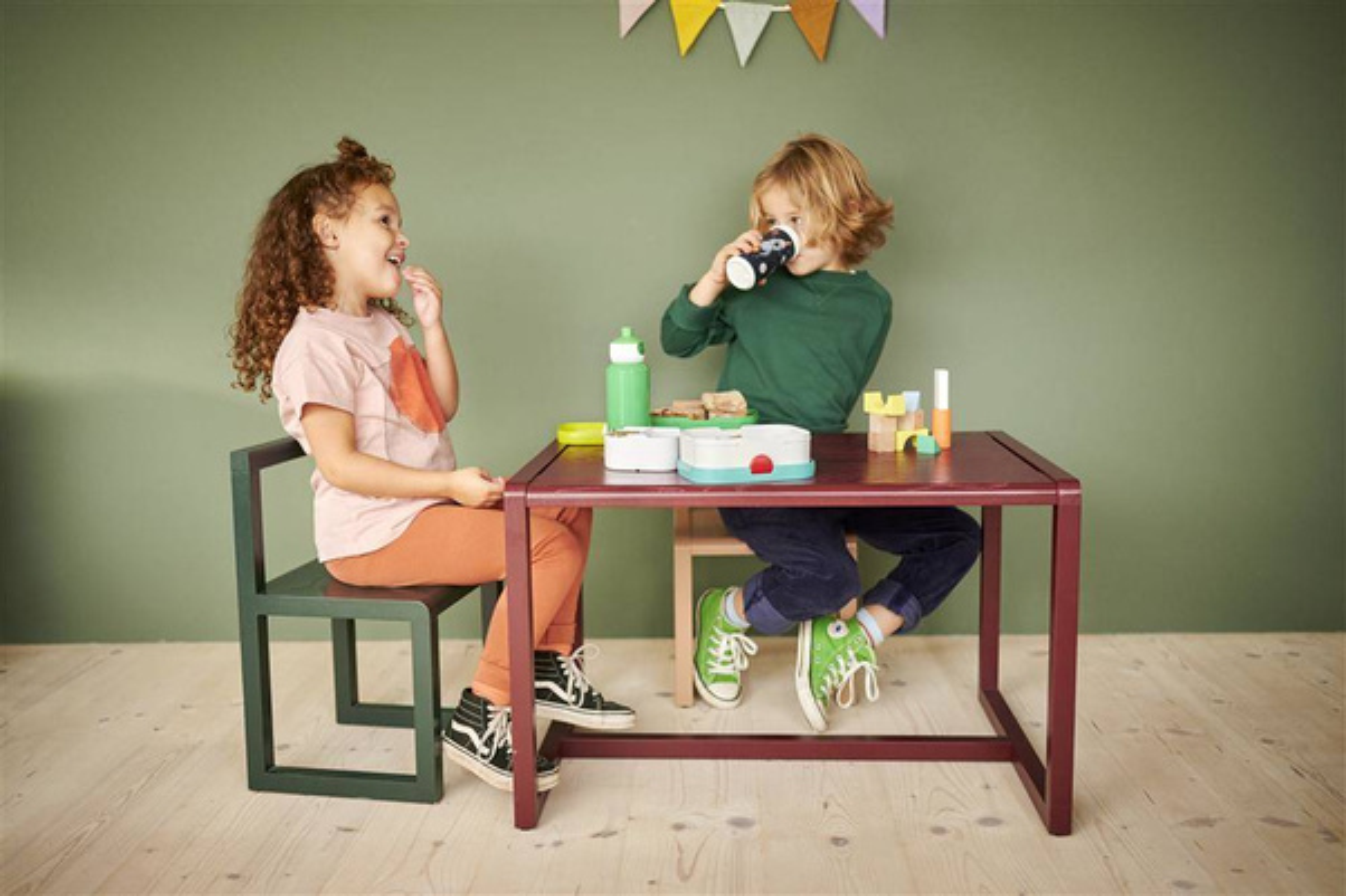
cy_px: 448
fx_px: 1308
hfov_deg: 54.4
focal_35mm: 35
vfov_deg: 37.8
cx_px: 673
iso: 800
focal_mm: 35
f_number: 2
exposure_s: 1/125
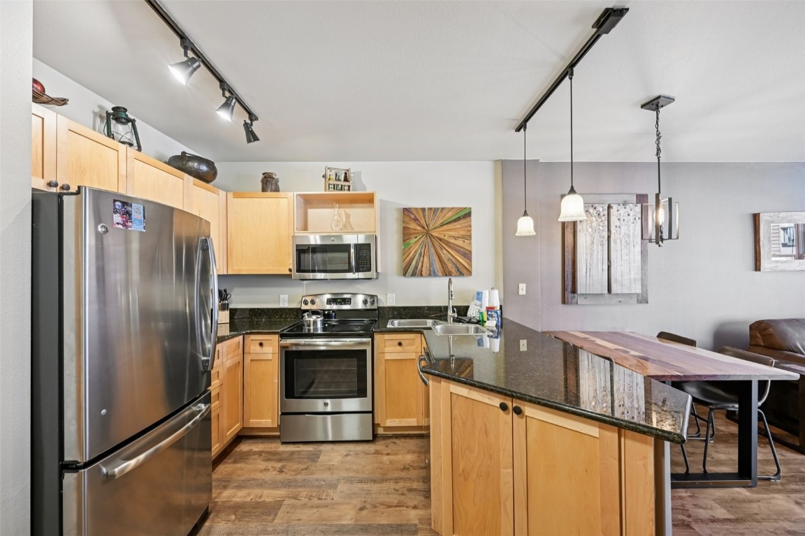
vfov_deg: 81.2
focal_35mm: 14
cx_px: 402
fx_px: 313
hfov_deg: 104.3
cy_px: 268
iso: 400
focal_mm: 14
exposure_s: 1/6
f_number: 8
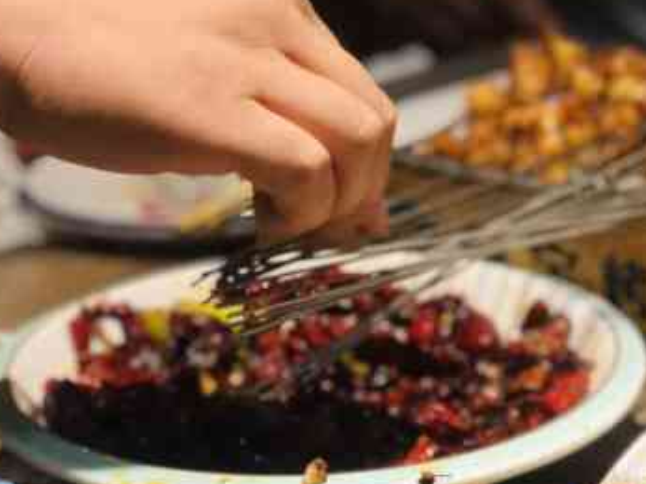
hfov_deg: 17.0
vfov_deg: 12.8
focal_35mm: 115
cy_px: 435
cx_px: 505
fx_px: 2145
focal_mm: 6.6
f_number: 2.8
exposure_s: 1/33
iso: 64
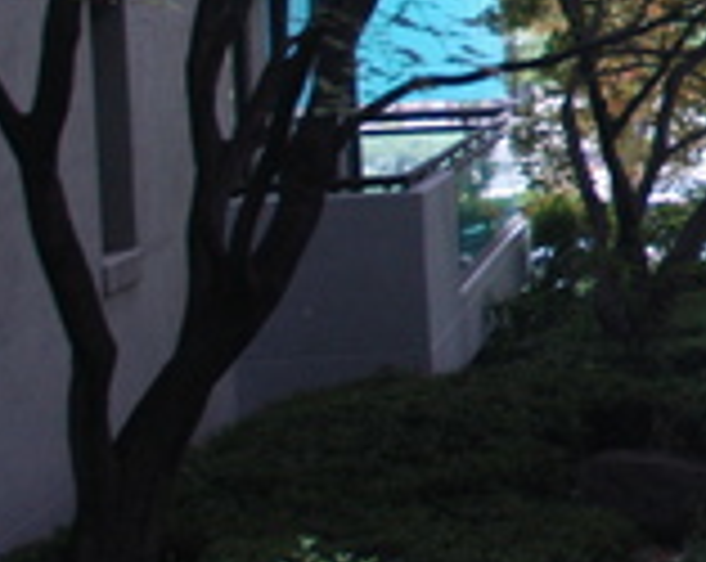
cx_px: 1396
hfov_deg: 14.3
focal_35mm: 113
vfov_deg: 13.4
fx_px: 2357
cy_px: 7
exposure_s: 1/50
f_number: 3.5
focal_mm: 18
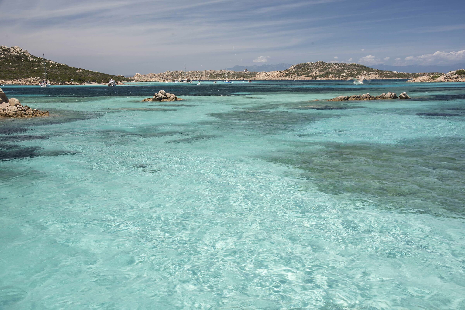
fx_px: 452
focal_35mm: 35
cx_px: 232
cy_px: 155
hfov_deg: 54.4
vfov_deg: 37.9
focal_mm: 35
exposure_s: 1/80
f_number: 10
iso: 100
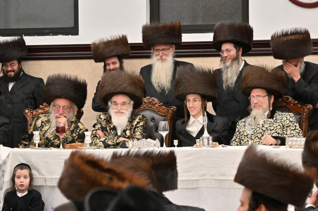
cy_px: 106
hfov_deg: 13.1
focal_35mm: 157
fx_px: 1386
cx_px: 159
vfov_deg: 8.7
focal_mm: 105
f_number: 4.5
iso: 800
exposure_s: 1/320
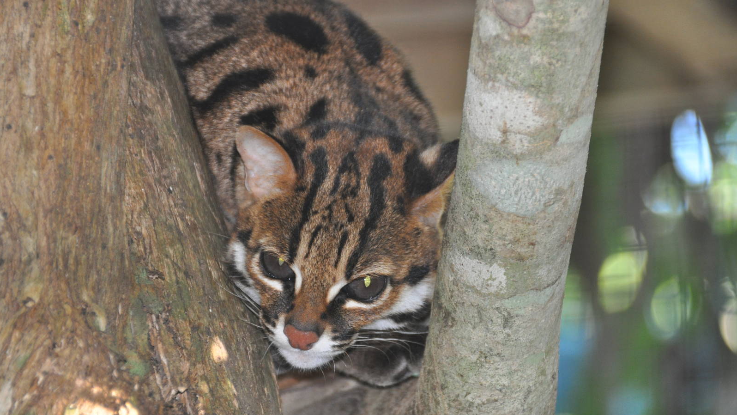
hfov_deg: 4.6
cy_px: 205
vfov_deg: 2.6
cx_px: 368
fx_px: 9225
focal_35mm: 472
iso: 800
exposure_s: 1/60
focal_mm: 300
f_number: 5.6
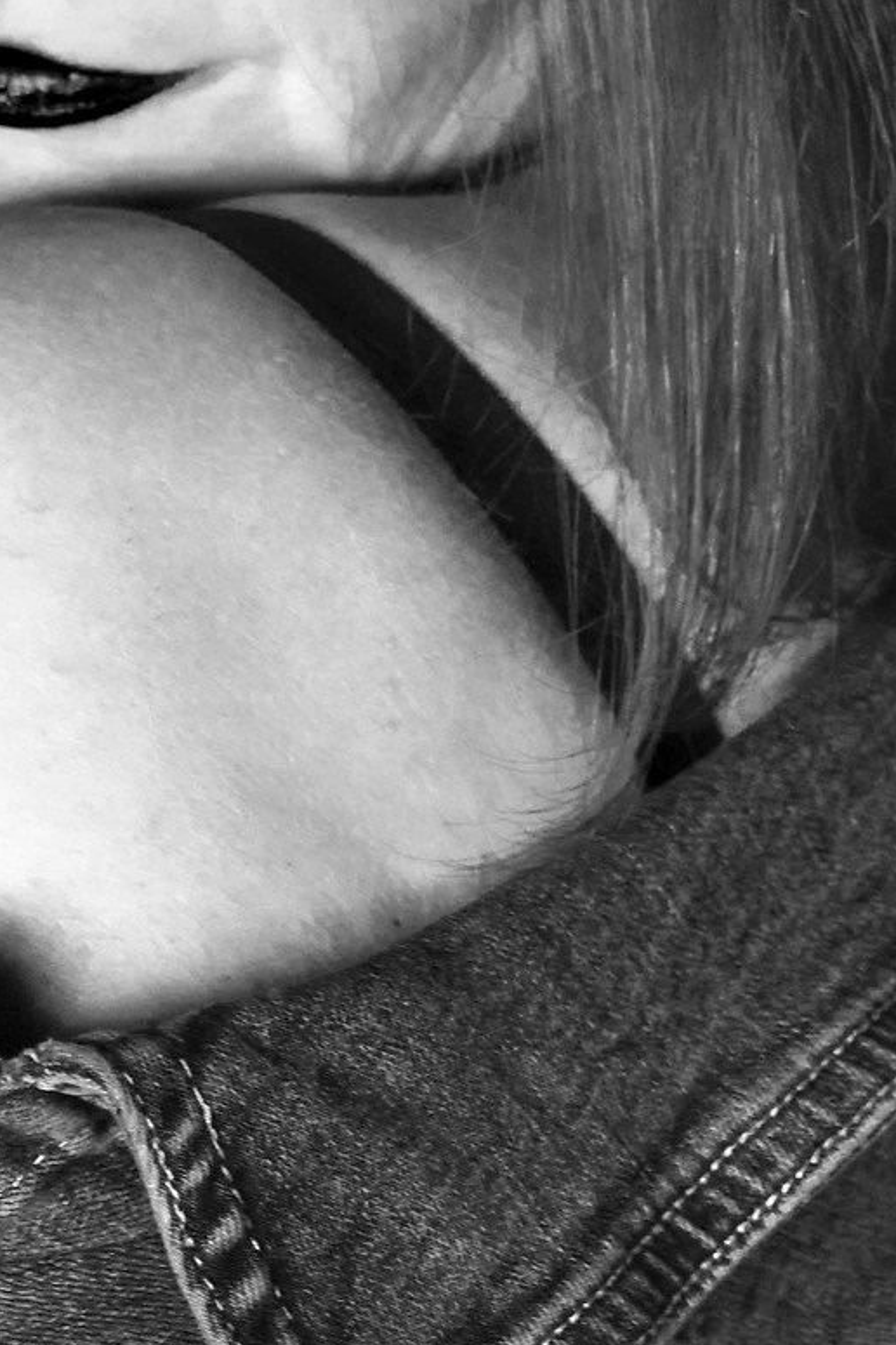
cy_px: 233
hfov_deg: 6.4
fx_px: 7989
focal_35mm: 214
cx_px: 120
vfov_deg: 9.6
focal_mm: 46
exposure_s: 1/80
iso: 2000
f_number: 5
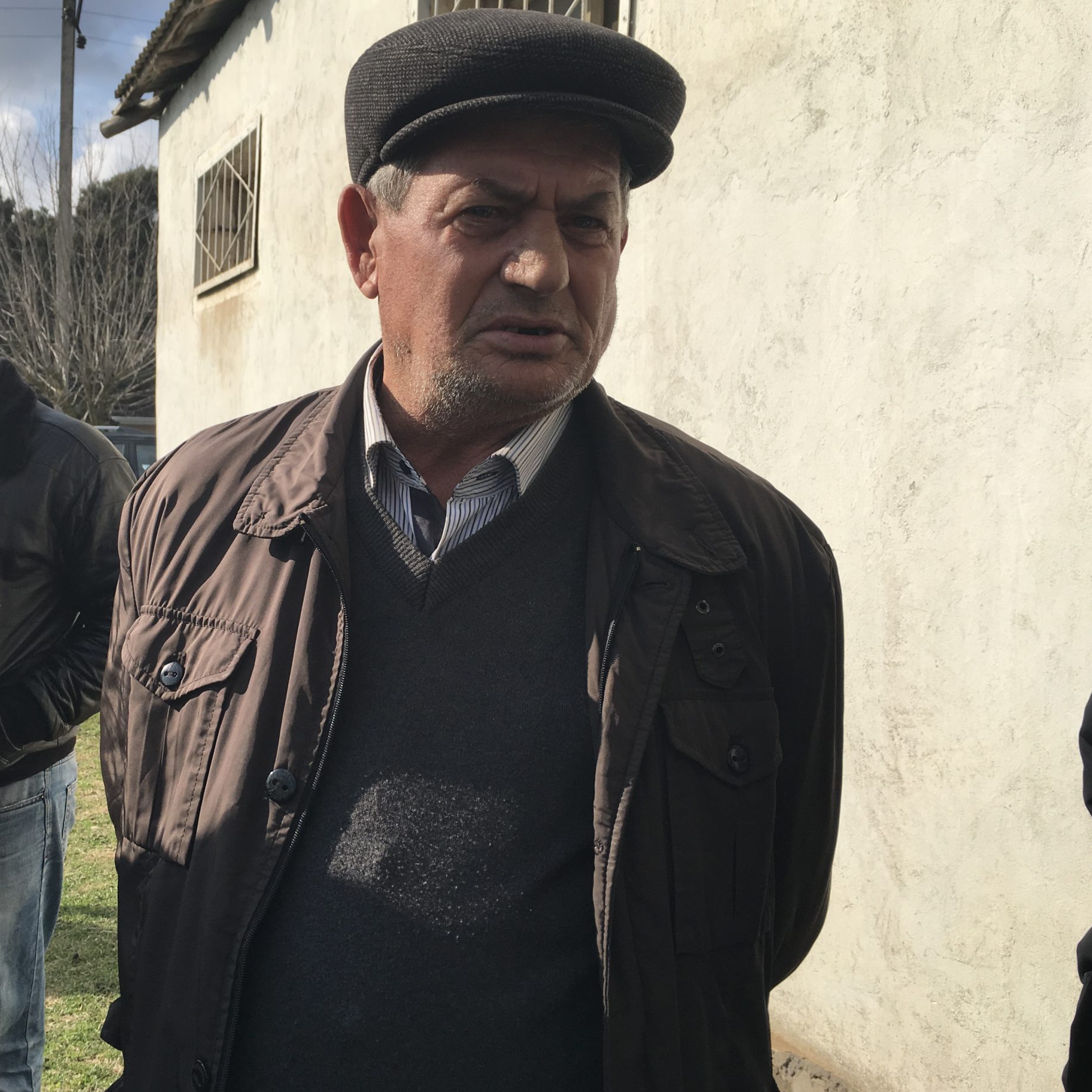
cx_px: 372
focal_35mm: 36
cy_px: 539
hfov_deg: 45.4
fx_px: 1285
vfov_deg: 46.0
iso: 25
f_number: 2.2
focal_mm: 4.15
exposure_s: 1/1748
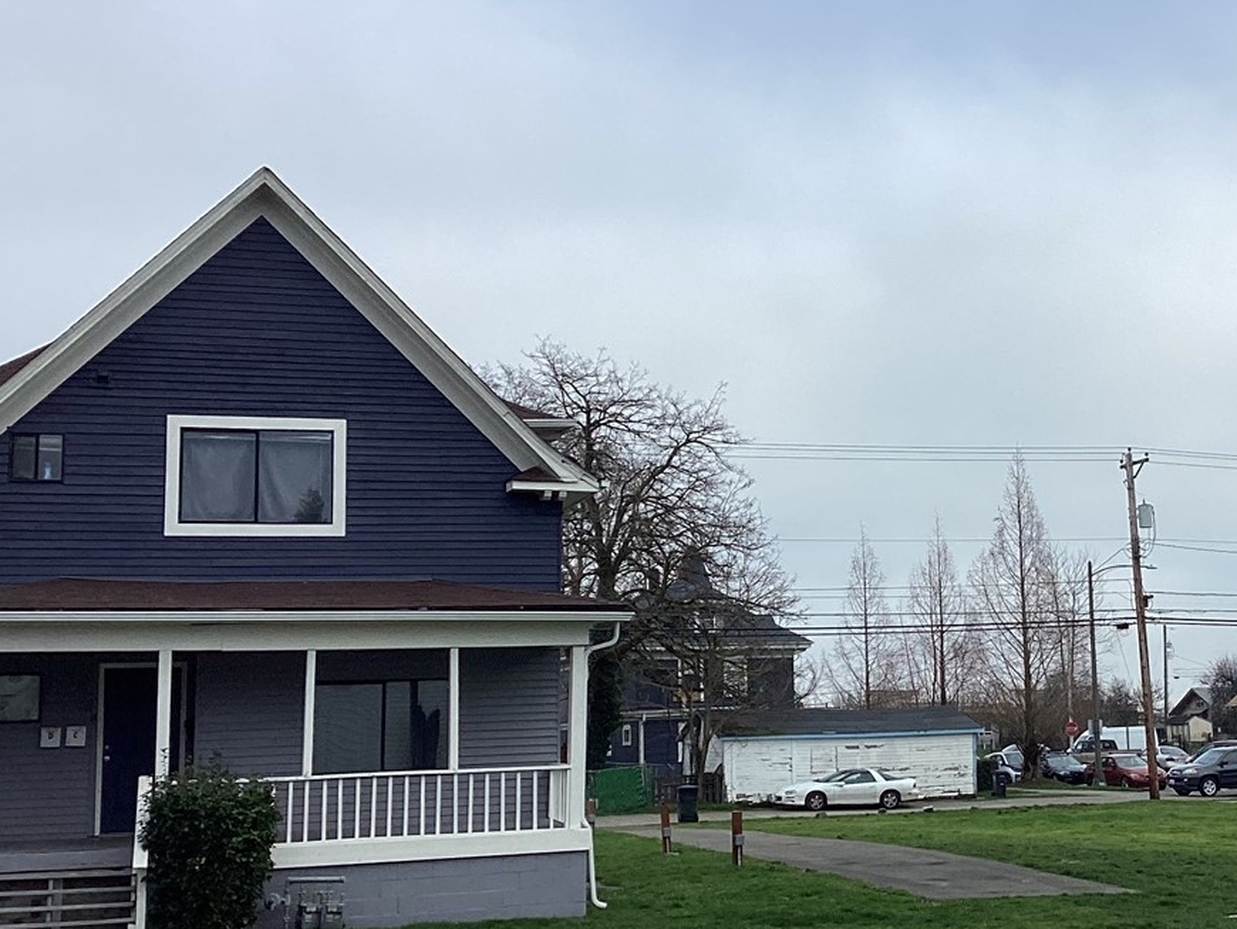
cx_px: 934
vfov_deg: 25.7
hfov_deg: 33.1
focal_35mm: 57
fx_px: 2037
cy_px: 428
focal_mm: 3.3
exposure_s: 1/239
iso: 25
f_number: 2.4
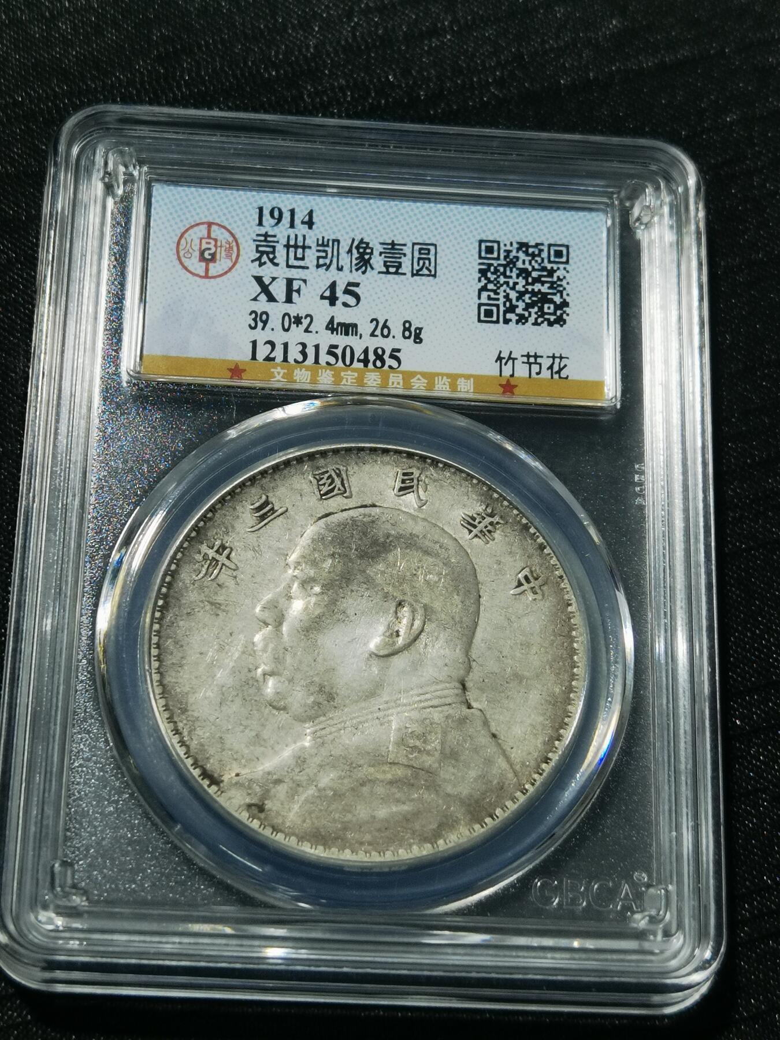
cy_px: 520
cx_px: 390
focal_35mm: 66
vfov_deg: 29.4
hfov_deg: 22.3
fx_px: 1983
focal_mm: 6.67
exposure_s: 1/100
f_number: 1.9
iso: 80
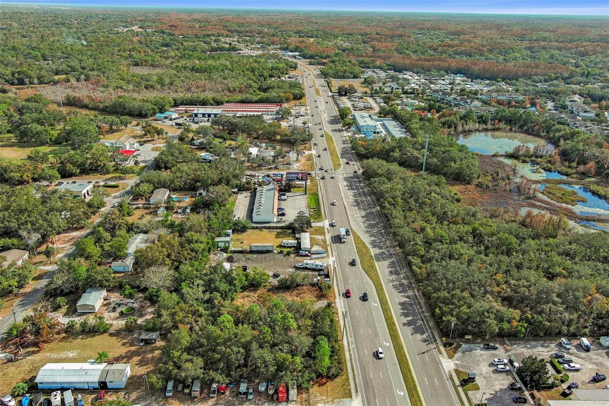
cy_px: 203
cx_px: 304
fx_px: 490
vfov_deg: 44.9
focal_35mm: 29
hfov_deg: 63.7
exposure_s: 1/1250
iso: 100
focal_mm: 10.57
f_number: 2.8
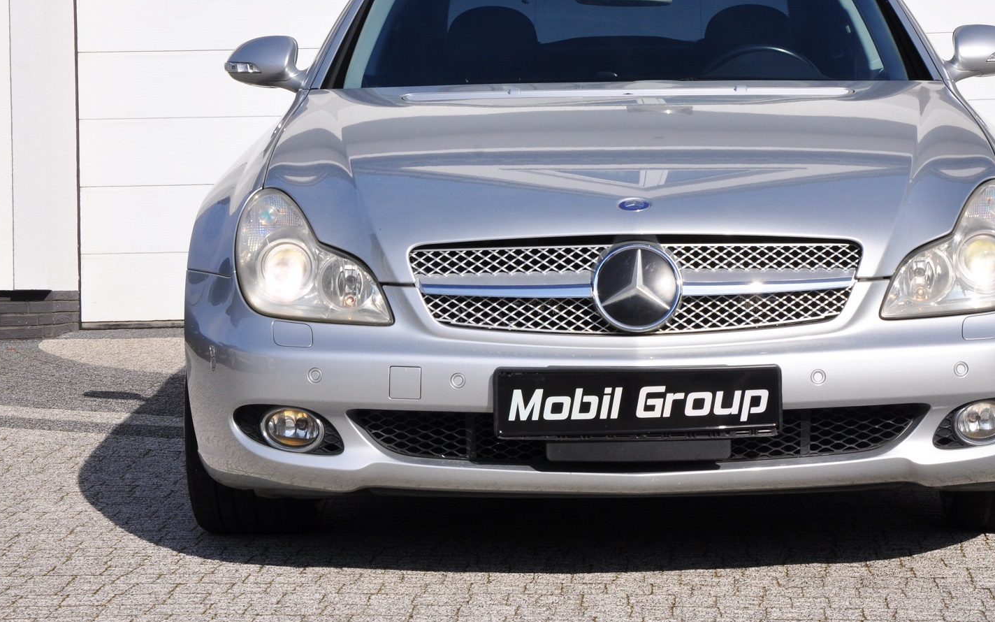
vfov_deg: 14.2
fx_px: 2486
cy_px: 222
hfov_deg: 22.6
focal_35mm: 92
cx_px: 587
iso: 250
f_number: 16
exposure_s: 1/250
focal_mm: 45
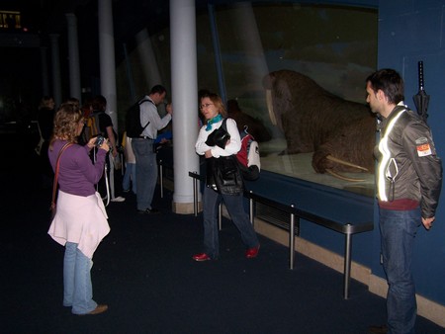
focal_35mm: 38
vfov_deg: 37.8
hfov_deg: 49.0
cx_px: 222
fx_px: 489
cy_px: 167
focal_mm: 6.3
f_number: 2.8
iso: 140
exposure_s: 1/60
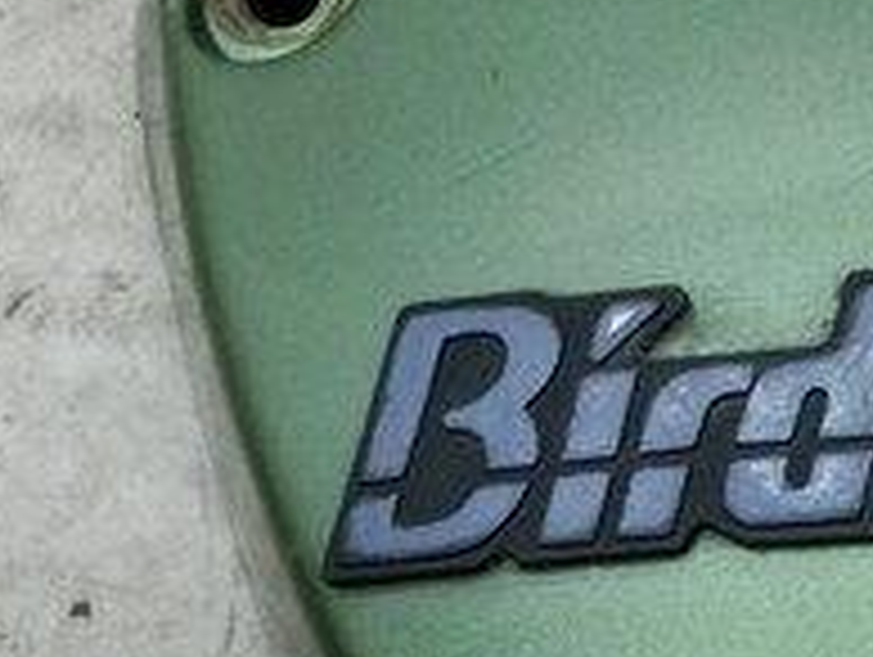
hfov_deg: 23.0
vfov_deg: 18.5
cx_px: 994
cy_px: 533
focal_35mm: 79
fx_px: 1995
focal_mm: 4.5
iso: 320
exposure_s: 1/125
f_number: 3.5
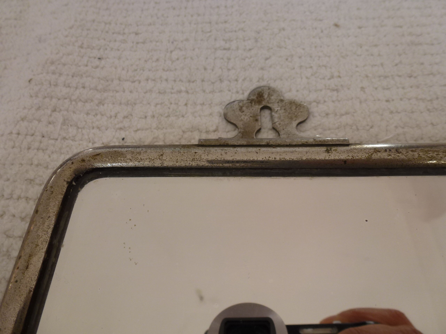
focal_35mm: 24
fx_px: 309
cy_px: 167
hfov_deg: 71.6
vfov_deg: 56.8
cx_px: 223
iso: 100
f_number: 3.3
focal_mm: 4.3
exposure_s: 1/100
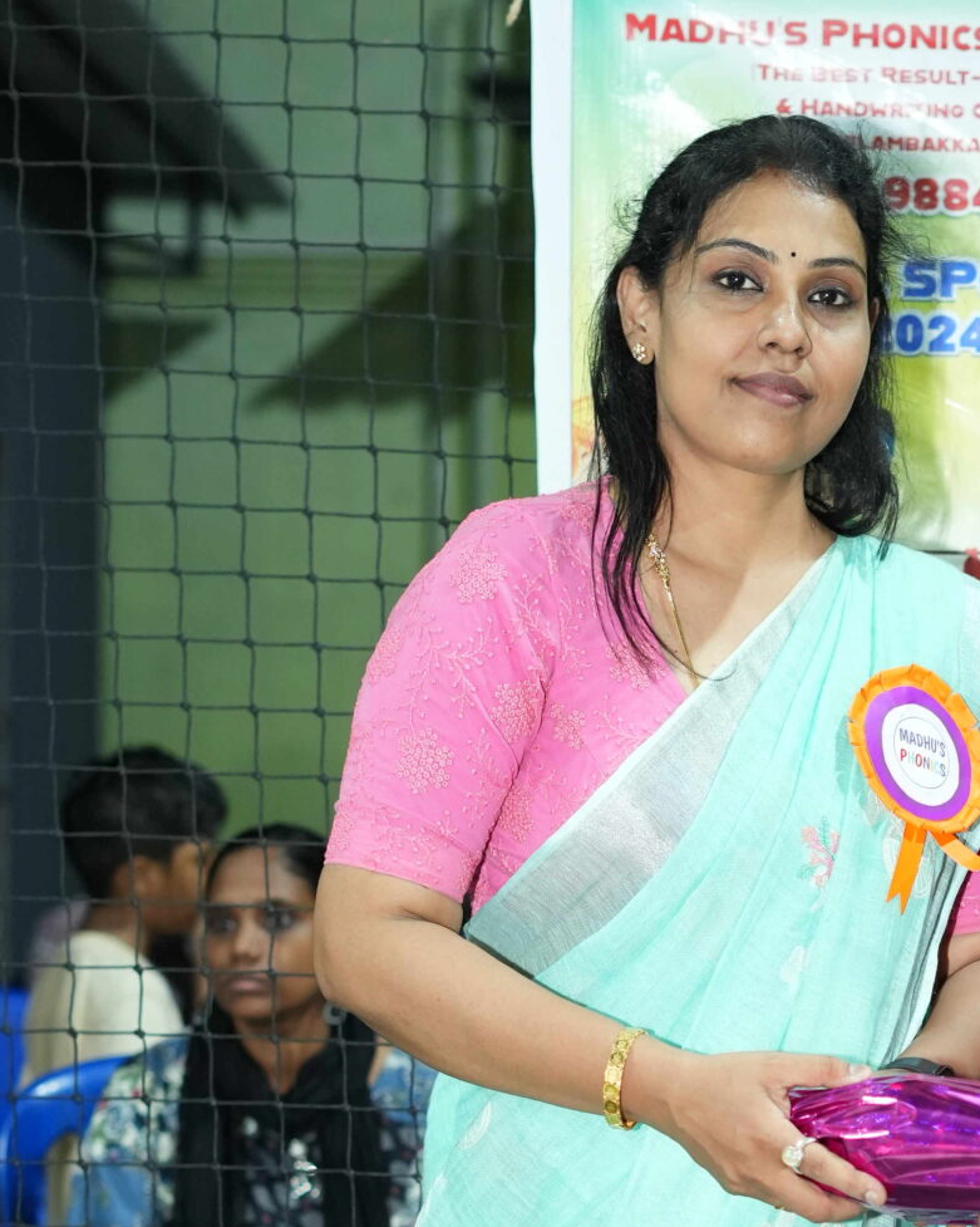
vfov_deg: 15.4
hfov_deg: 12.4
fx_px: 4461
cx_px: 968
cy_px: 1182
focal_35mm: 123
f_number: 2.8
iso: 2000
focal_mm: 50
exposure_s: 1/160
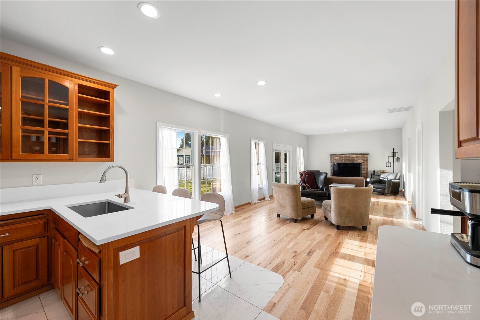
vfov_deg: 81.2
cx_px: 240
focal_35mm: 14
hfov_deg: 104.3
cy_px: 160
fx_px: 187
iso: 200
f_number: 8
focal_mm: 14
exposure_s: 1/8
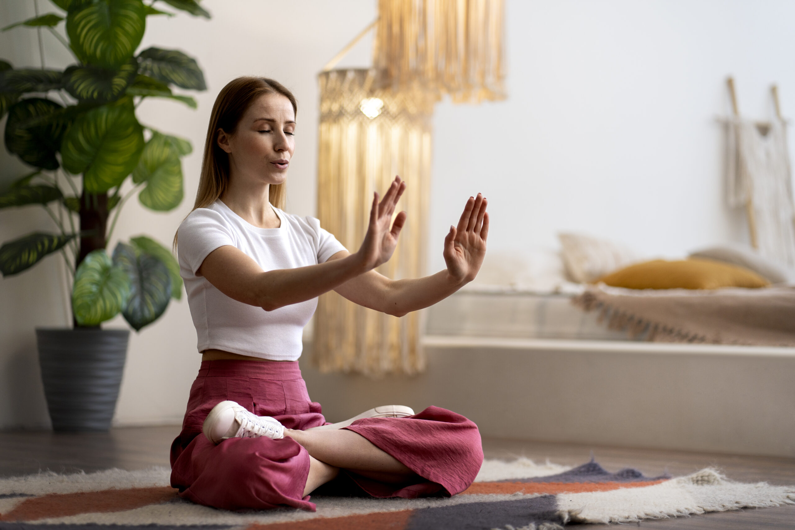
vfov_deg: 16.1
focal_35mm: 85
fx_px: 1877
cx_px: 398
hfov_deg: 23.9
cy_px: 265
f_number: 1.8
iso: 320
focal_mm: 85
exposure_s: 1/200
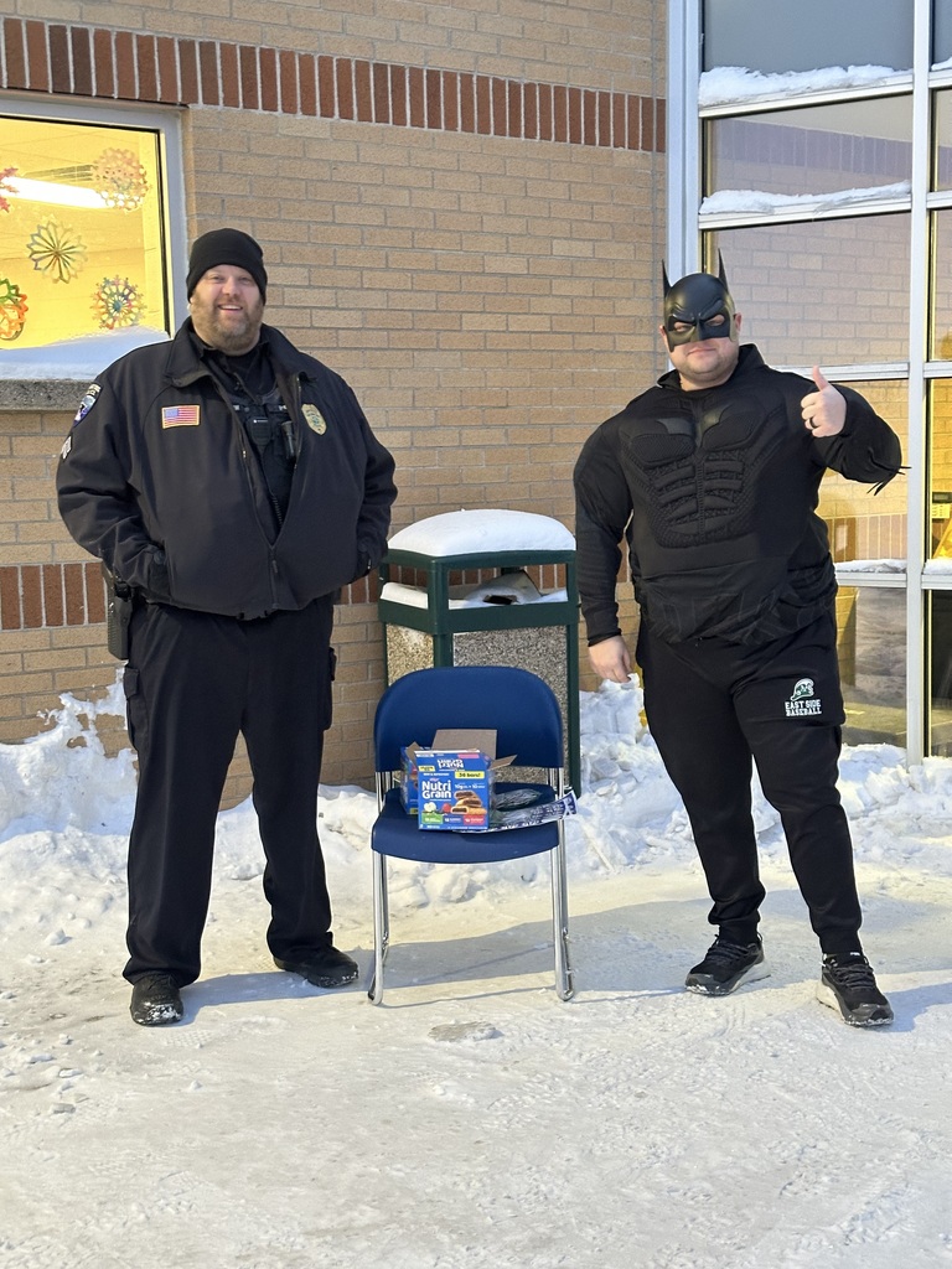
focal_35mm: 48
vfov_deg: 39.7
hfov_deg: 30.3
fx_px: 1760
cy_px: 634
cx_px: 476
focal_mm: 6.86
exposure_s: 1/40
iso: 400
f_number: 1.78
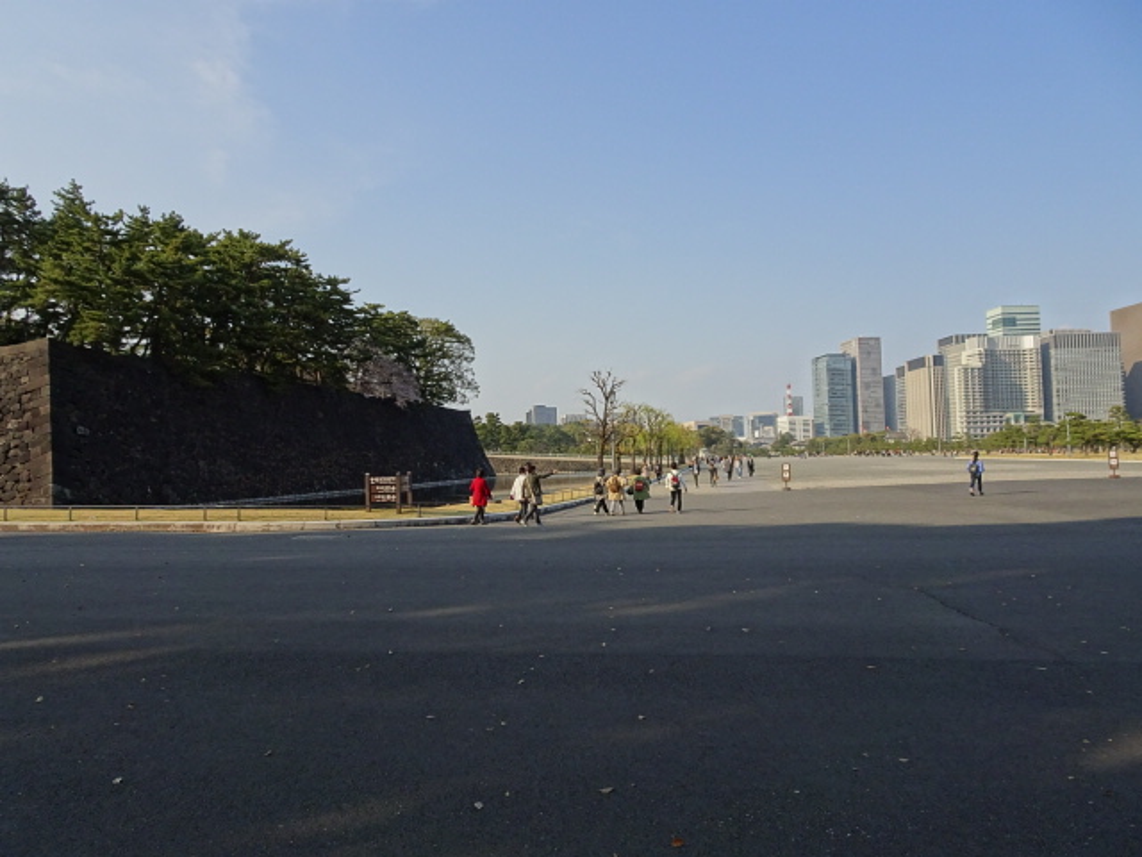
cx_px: 571
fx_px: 792
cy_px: 428
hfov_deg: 71.6
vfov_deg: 56.8
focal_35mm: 24
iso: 80
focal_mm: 4.1
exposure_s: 1/400
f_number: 3.5
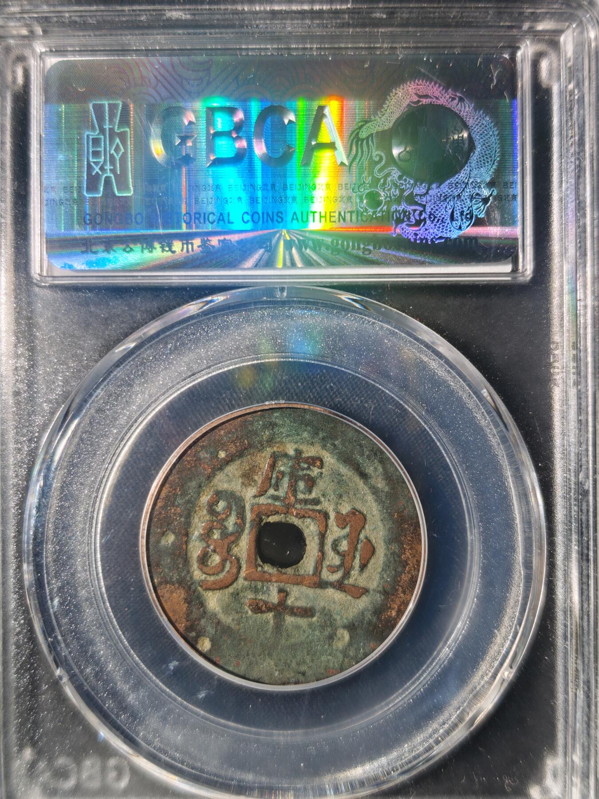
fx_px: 1038
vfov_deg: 42.1
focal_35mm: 45
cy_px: 400
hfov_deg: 32.2
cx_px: 300
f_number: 1.63
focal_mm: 5.85
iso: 100
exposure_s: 1/100
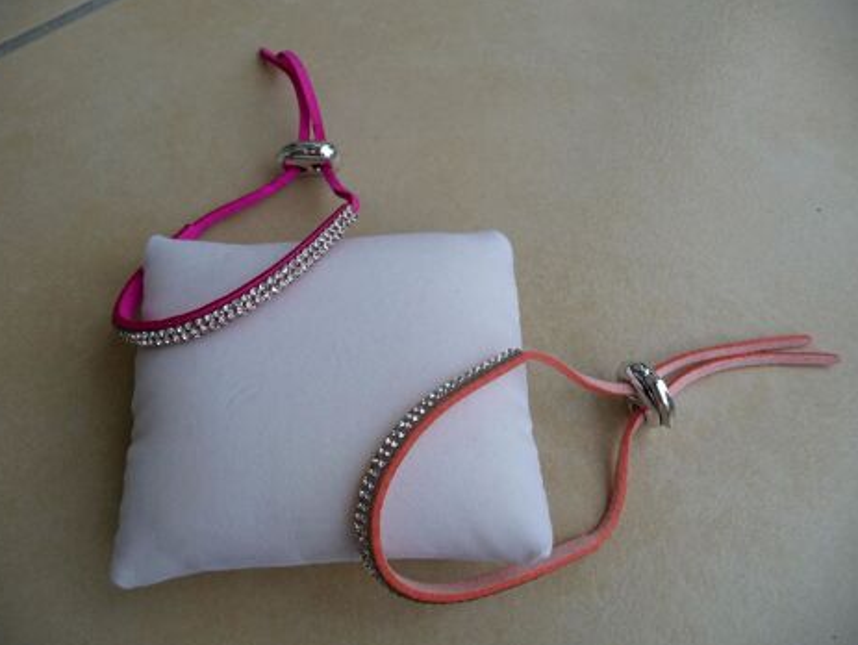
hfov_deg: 61.6
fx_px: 719
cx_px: 419
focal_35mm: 29
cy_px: 324
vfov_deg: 48.3
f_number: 3.3
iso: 100
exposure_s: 1/50
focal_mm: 4.7
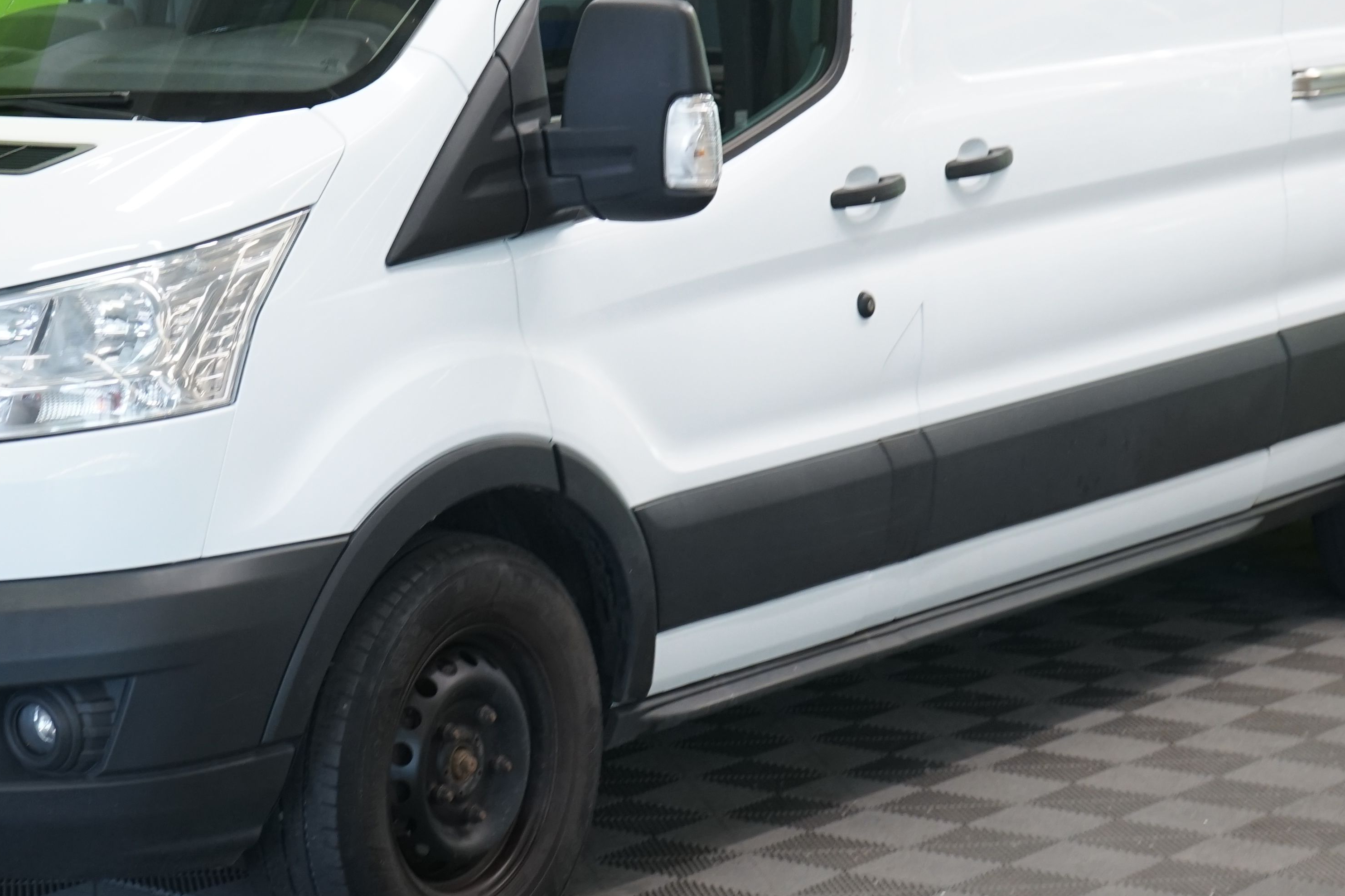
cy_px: 124
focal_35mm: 93
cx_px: 469
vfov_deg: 14.6
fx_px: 3474
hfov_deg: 21.8
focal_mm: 46
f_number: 5.6
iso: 800
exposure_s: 1/40
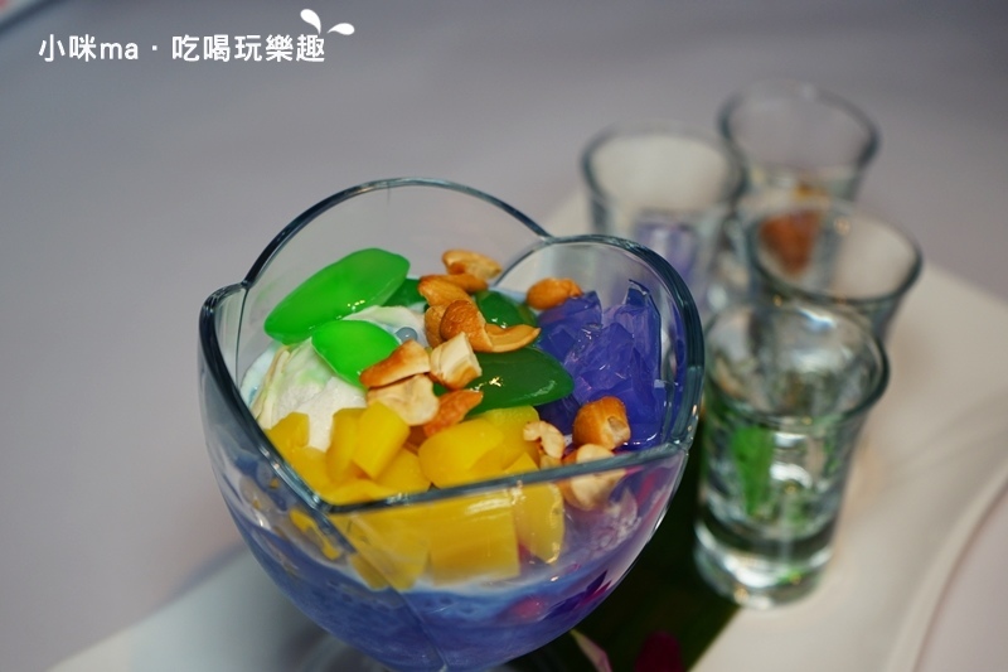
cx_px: 504
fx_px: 1484
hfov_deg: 37.5
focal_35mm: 53
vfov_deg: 25.5
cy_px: 336
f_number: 5
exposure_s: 1/60
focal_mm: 53
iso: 400
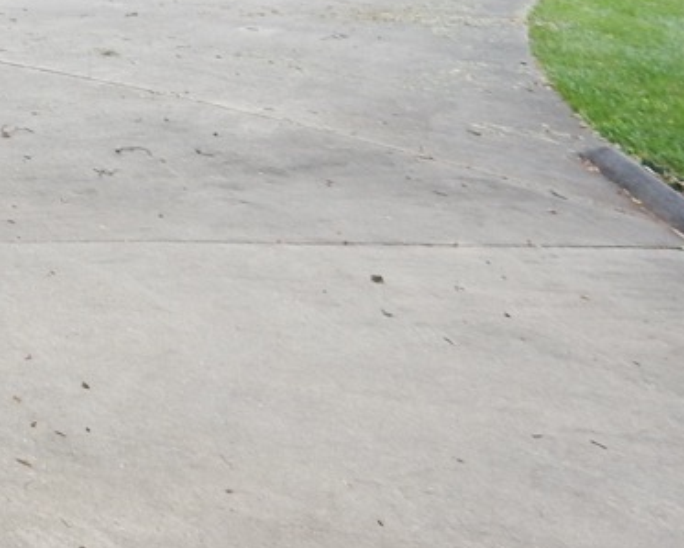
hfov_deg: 15.0
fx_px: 2289
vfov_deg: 12.5
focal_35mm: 113
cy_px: -416
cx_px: -506
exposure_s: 1/60
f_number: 4
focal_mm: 5.4
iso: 125
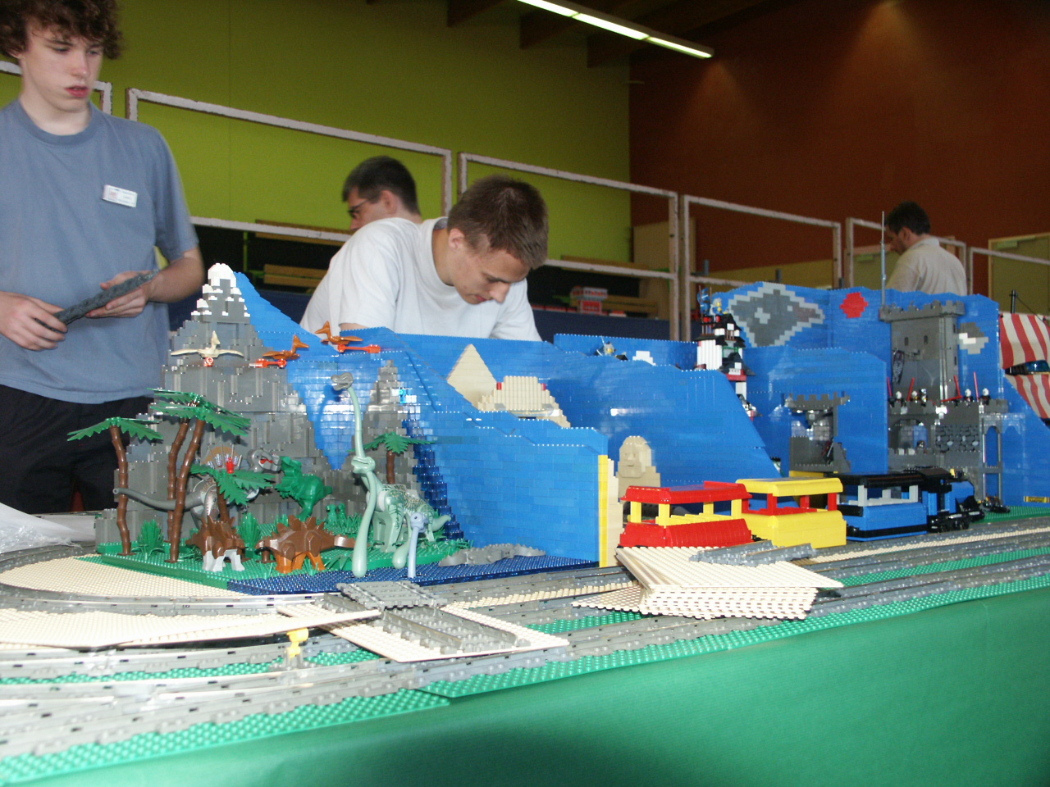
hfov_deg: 49.0
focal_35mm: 38
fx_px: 1153
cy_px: 394
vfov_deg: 37.7
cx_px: 525
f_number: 2.8
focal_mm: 9.96
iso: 200
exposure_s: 1/45
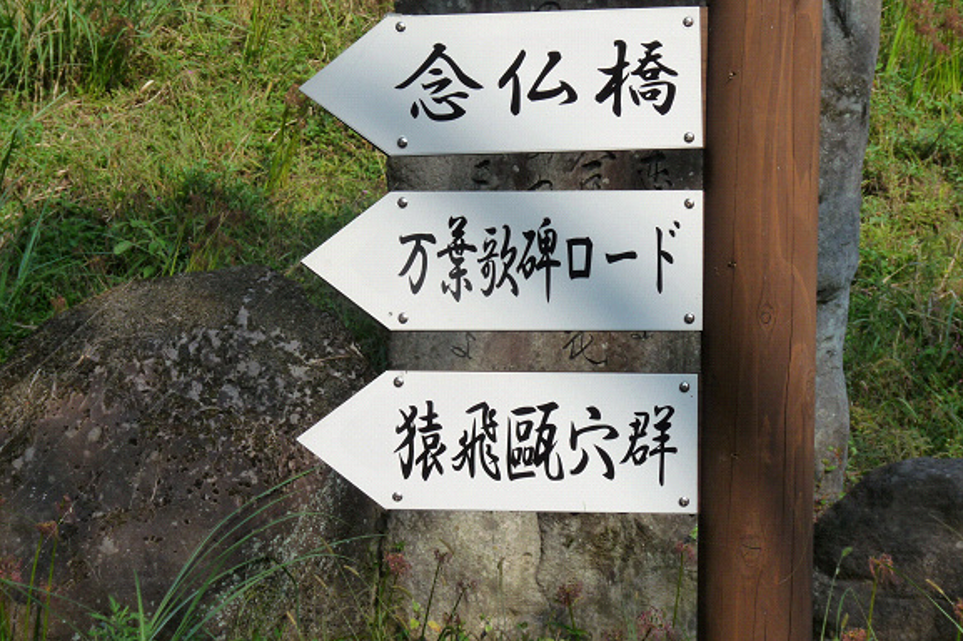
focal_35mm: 82
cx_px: 485
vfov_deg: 16.6
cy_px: 281
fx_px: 2192
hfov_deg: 24.8
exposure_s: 1/400
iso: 160
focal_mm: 13.8
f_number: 5.6
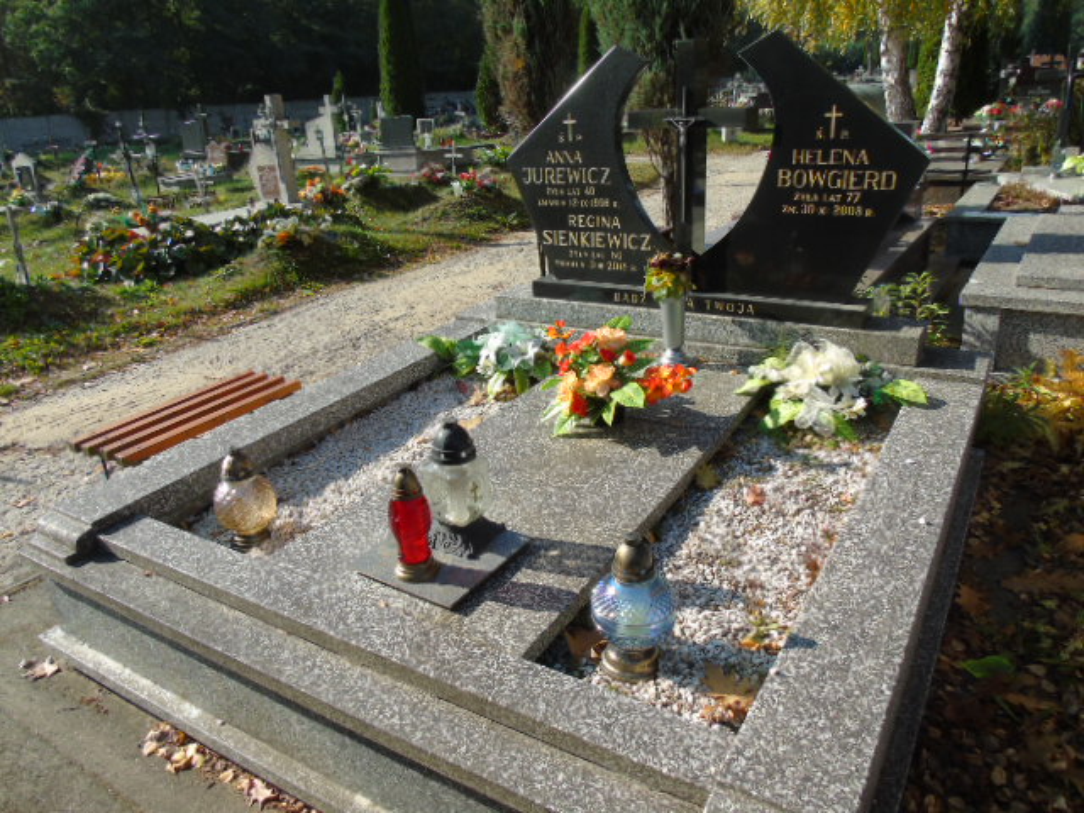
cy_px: 406
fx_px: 783
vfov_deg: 54.9
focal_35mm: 25
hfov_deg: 69.4
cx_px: 542
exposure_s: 1/500
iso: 80
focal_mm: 4.4
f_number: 3.4
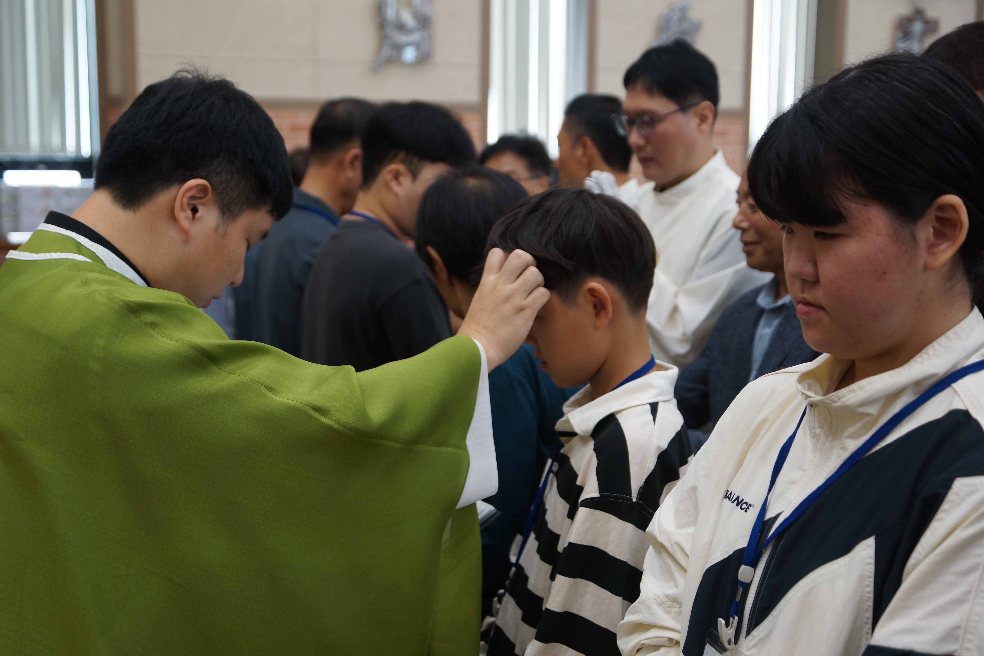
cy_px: 328
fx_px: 1230
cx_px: 492
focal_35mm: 45
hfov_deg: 43.6
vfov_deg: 29.9
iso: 400
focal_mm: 30
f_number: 2.8
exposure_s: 1/60
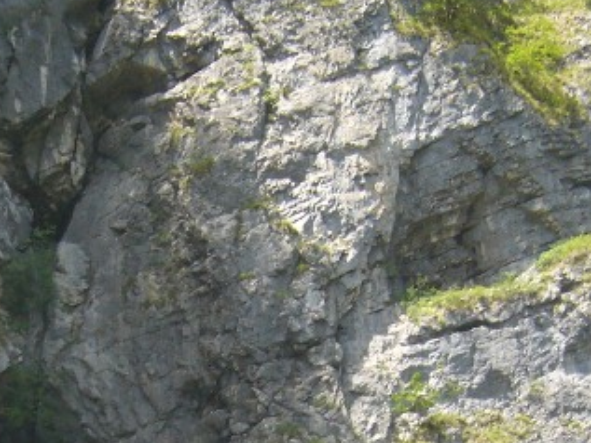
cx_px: 209
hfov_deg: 17.4
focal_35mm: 113
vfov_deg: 12.9
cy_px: 447
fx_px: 1930
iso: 80
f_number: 2.8
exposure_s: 1/250
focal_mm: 5.8
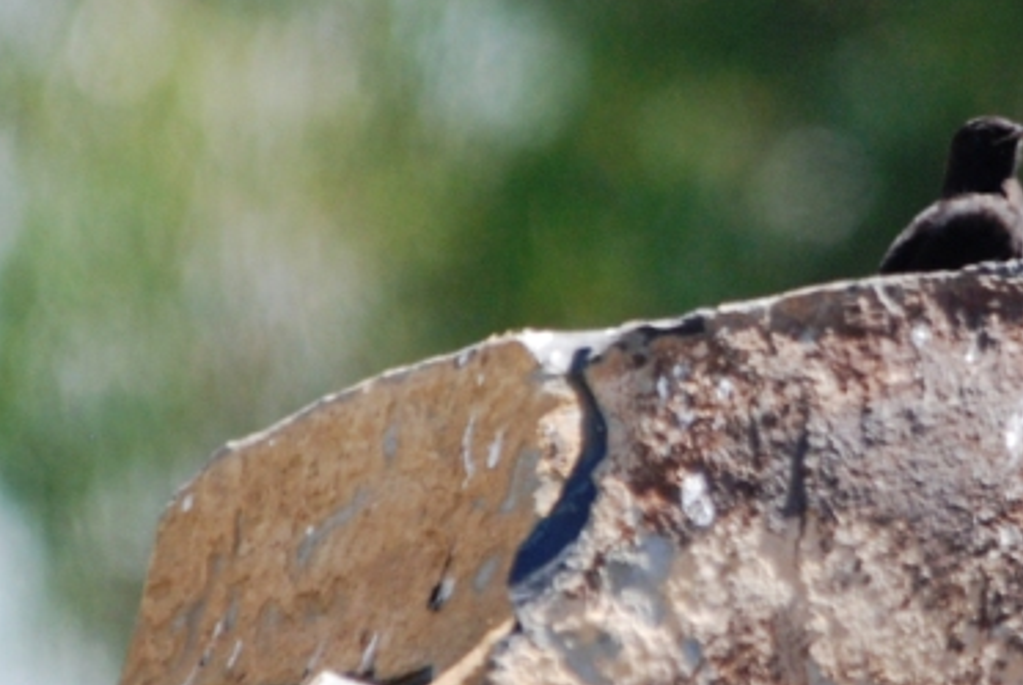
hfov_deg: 1.0
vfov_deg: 0.7
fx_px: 58777
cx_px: 847
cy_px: 179
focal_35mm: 2066
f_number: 6.3
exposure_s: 1/320
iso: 400
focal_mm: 500
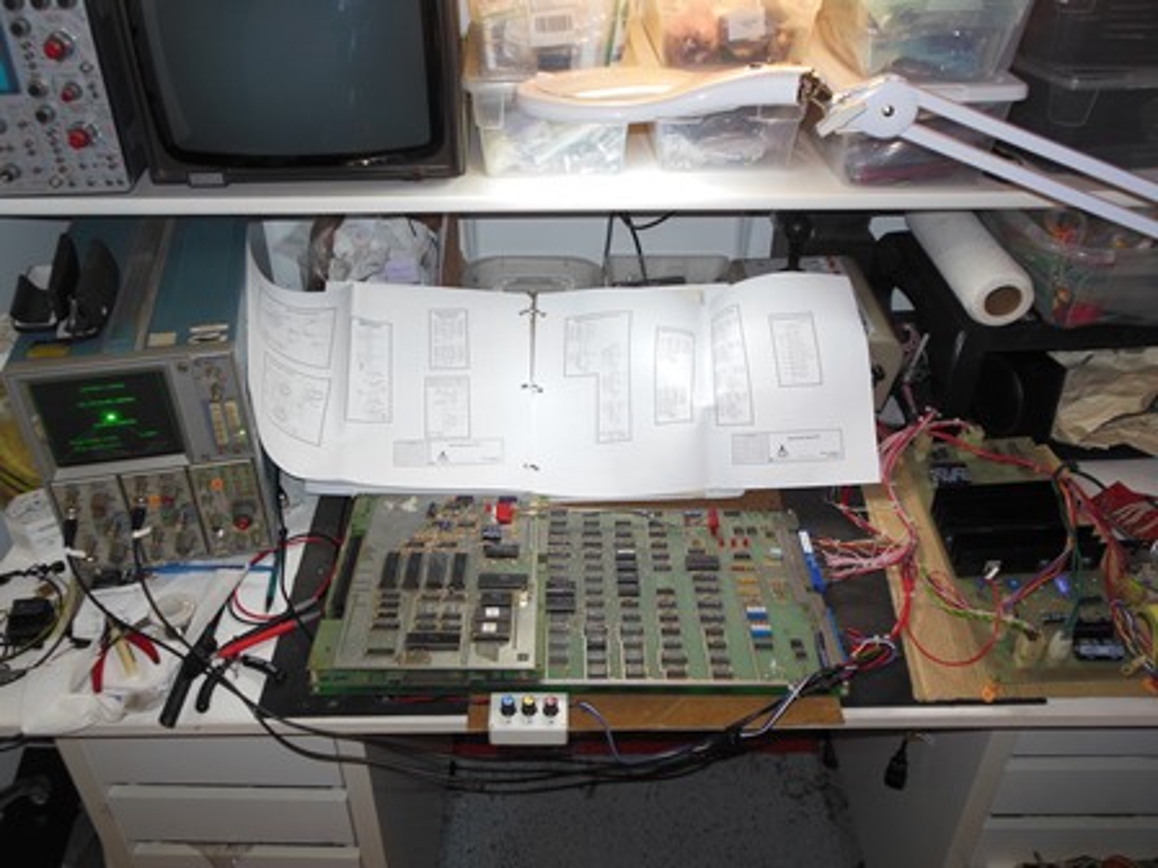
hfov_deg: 61.7
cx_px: 579
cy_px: 434
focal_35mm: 29
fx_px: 970
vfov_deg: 48.2
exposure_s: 1/40
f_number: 3.3
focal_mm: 5.2
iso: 125
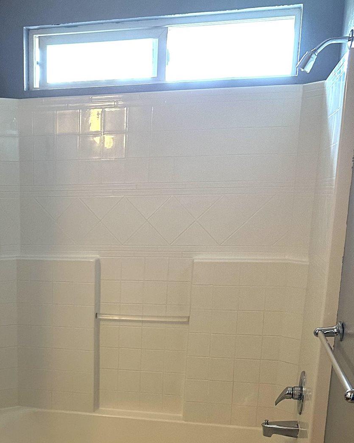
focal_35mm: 52
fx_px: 681
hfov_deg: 27.9
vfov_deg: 34.5
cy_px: 375
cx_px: 26
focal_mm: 6.86
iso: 250
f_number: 1.78
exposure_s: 1/60
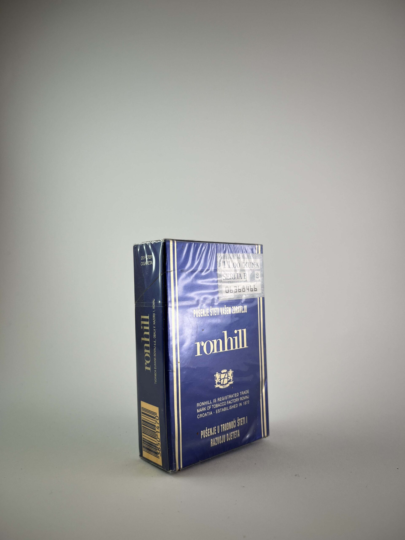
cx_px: 202
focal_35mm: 26
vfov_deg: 67.3
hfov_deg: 53.1
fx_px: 406
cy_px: 270
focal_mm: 5.1
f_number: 1.6
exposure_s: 1/445
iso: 50
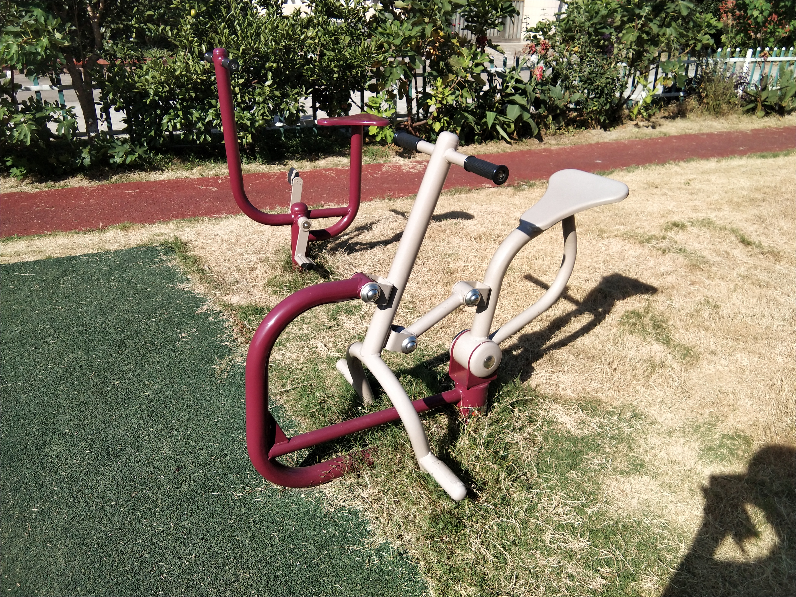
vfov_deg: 45.4
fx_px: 713
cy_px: 298
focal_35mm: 31
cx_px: 398
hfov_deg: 58.4
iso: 50
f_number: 2.2
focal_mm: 3.69
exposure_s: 1/861
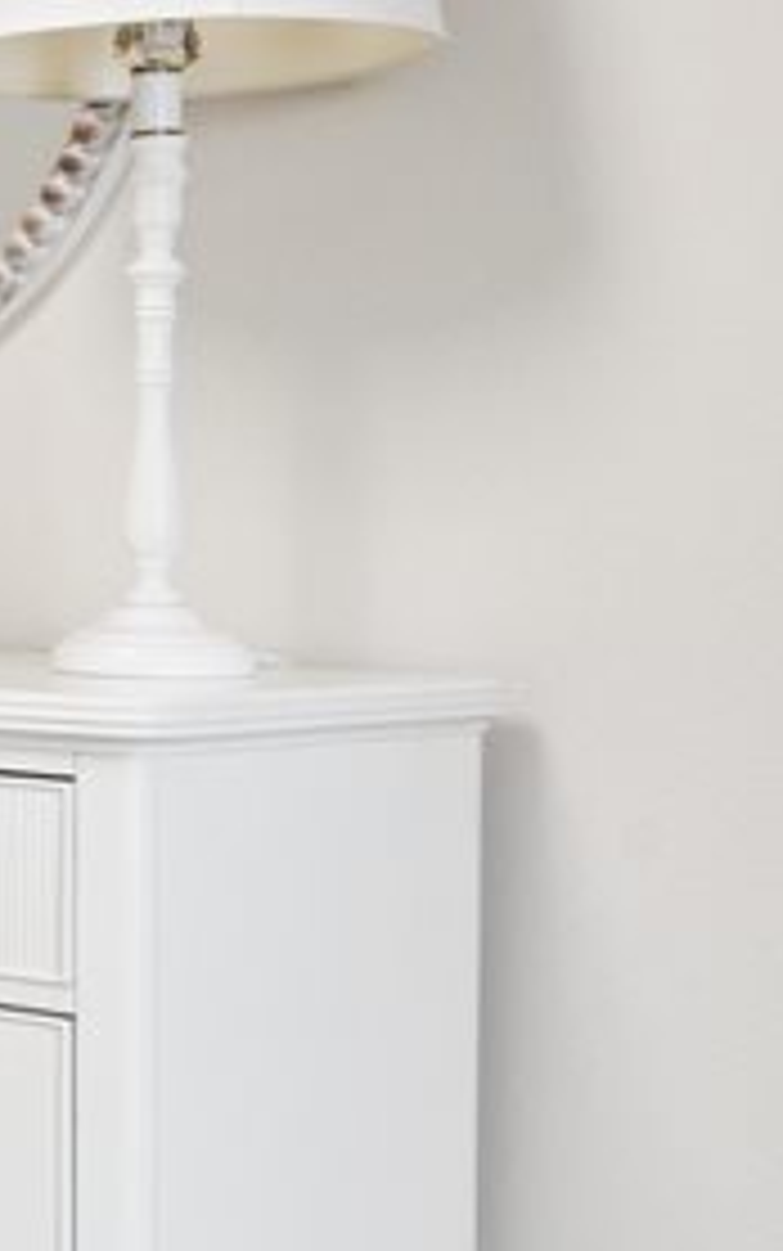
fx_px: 2558
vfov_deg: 27.5
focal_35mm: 75
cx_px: -1305
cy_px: 547
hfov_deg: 12.2
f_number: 10
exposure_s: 1/3.33
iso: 400
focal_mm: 16
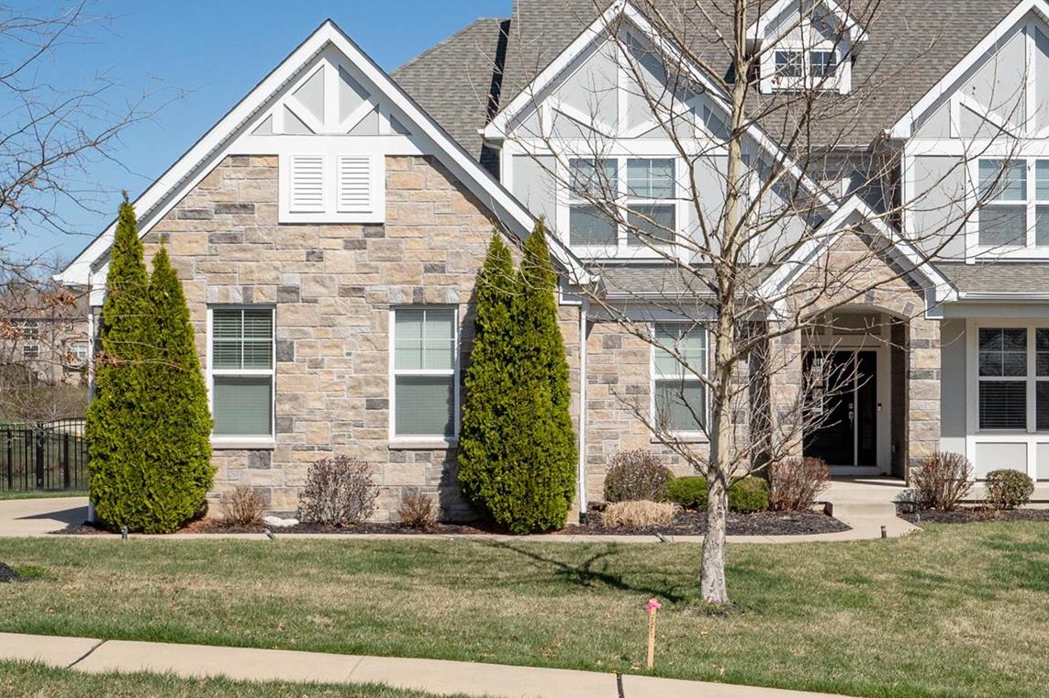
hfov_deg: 35.3
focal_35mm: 56
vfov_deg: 24.0
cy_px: 229
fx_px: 1631
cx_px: 689
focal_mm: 20
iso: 400
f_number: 8
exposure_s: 1/1250
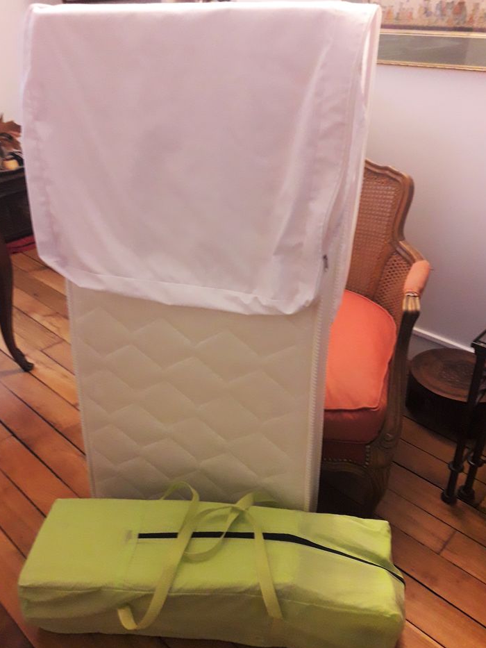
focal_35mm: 30
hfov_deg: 46.8
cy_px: 314
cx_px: 233
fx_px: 561
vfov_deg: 59.9
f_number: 1.9
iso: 250
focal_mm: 3.7
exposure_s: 1/17
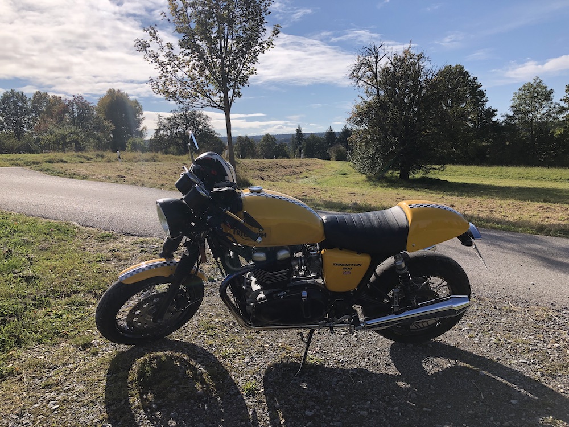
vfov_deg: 49.7
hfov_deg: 63.4
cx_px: 284
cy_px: 214
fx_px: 460
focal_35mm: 28
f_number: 1.8
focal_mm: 4
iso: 20
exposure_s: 1/3003
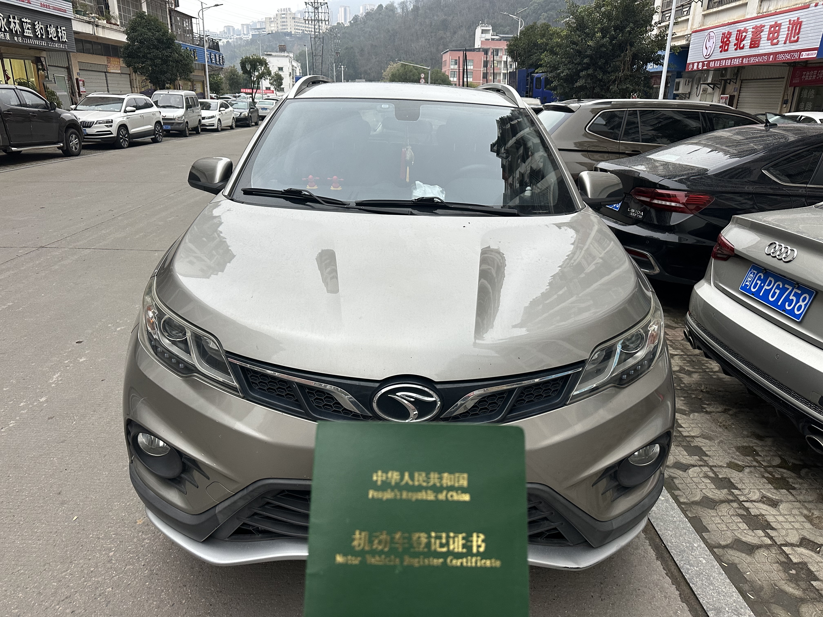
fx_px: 571
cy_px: 308
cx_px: 412
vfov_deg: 56.8
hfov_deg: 71.6
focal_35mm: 24
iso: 250
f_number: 1.78
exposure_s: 1/81
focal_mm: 6.86
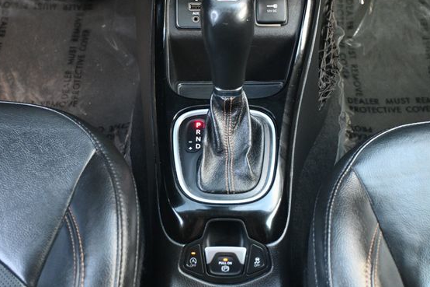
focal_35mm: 53
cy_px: 132
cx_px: 228
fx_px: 631
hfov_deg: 37.6
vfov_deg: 25.6
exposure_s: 1/60
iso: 3600
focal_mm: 30.5
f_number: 4.8
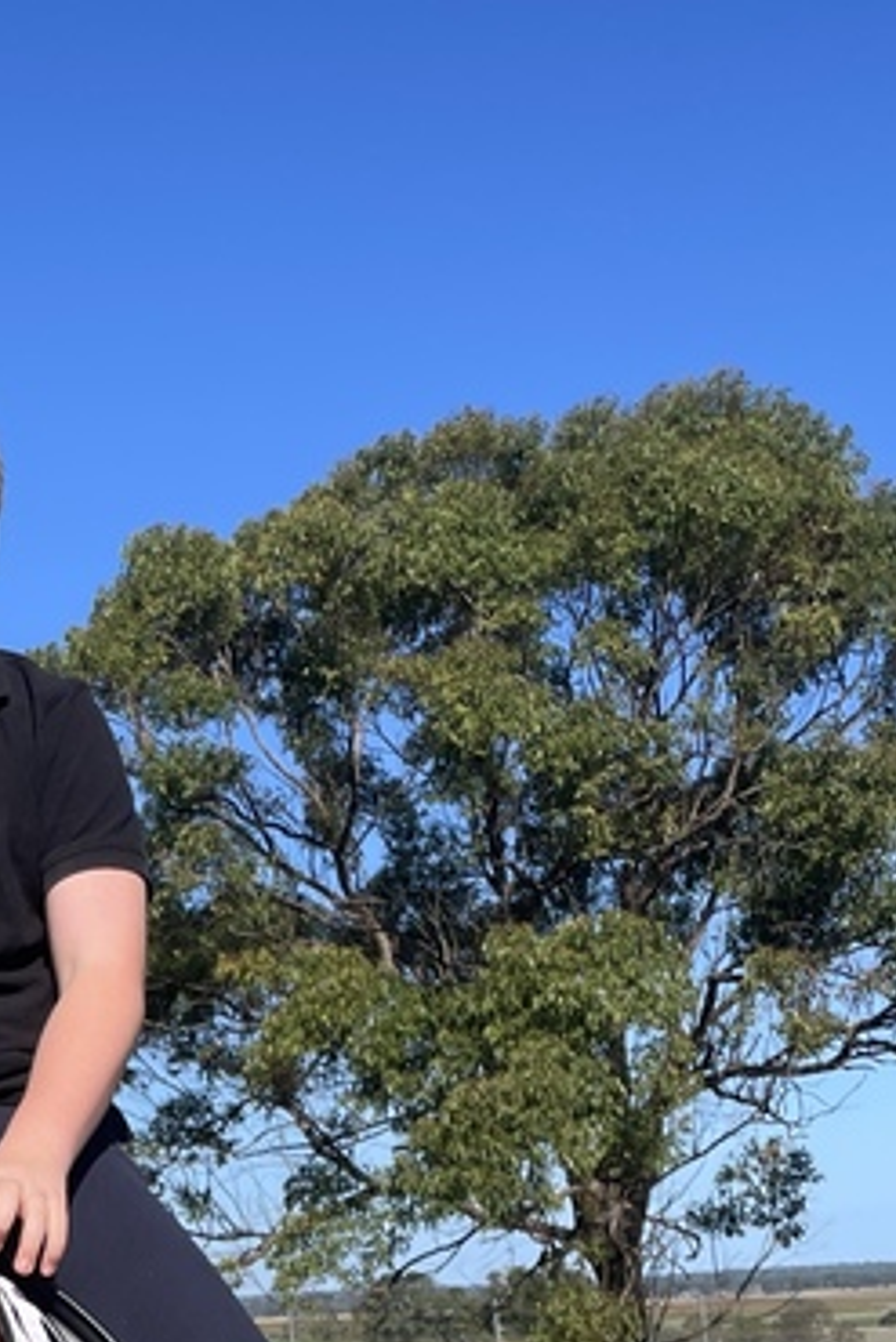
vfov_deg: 25.5
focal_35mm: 73
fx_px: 2723
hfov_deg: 18.1
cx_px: -44
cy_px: 1498
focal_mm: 4.2
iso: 32
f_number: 1.6
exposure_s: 1/2817
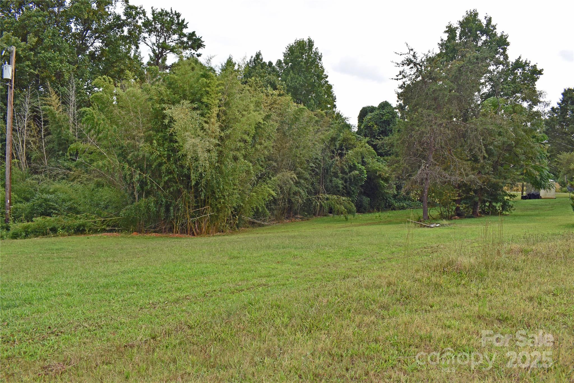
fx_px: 430
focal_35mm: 27
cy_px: 192
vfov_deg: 47.9
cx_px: 287
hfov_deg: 67.4
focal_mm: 18
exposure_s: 1/200
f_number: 8
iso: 100
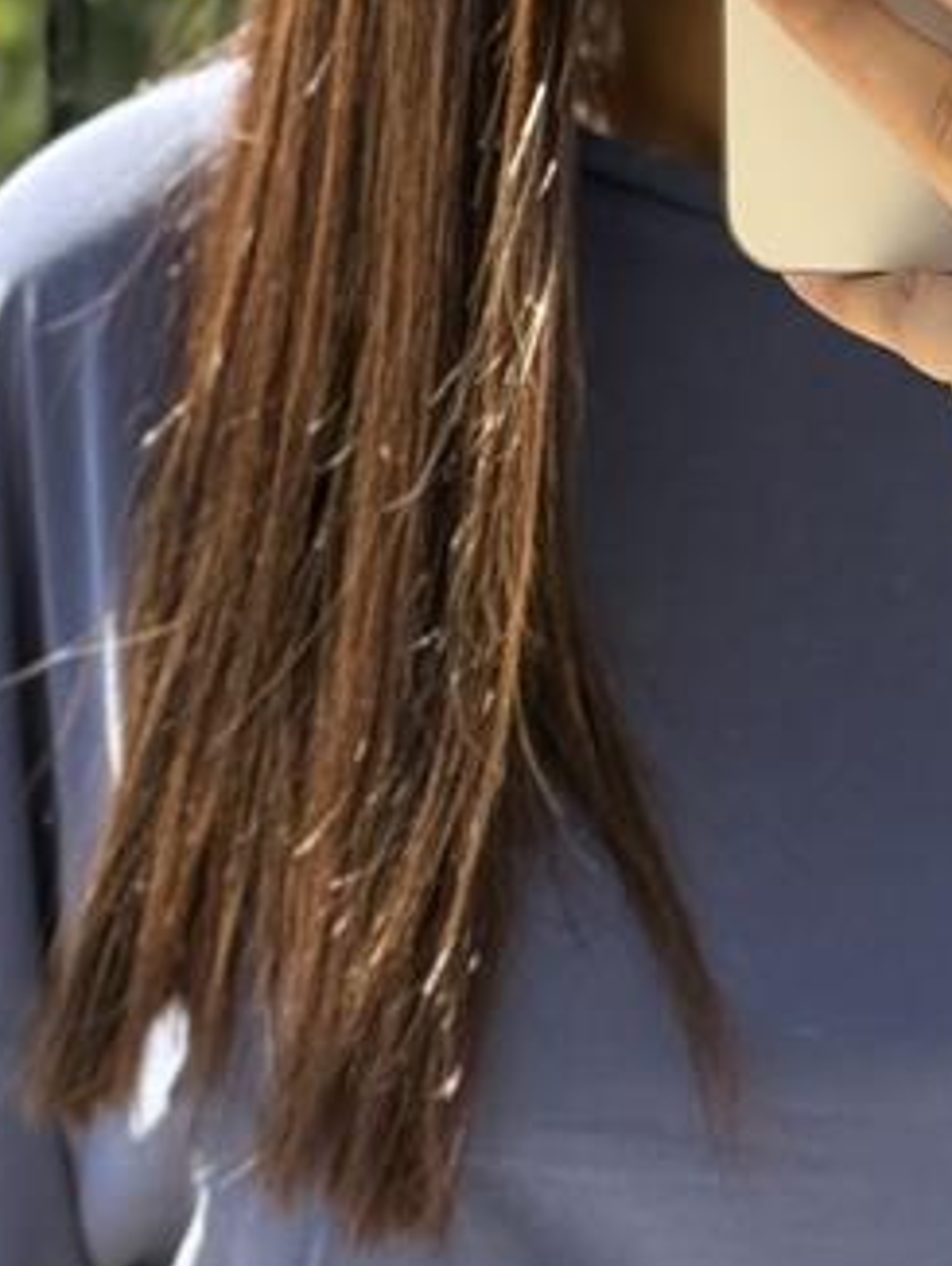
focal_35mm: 196
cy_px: 988
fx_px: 7178
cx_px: 890
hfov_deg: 7.6
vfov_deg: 10.1
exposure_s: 1/437
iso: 80
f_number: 1.78
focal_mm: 6.76
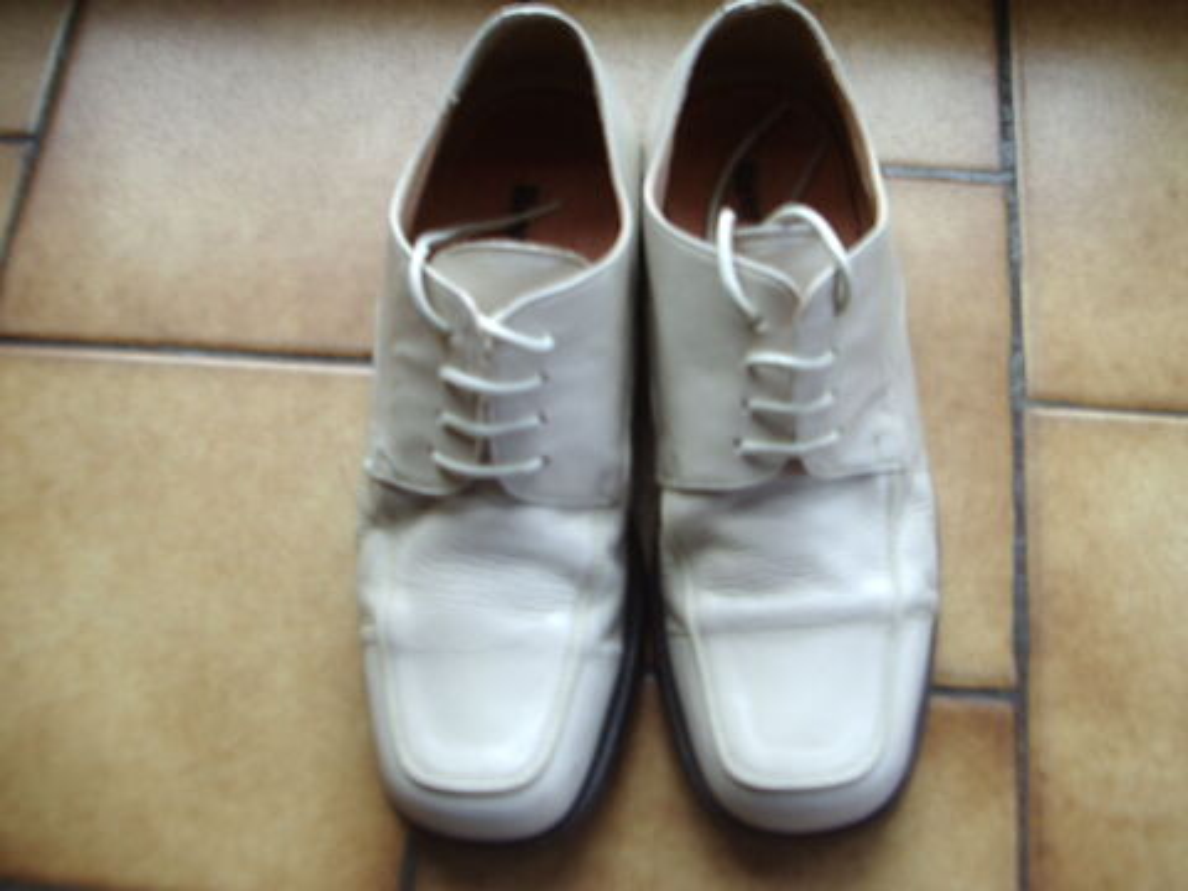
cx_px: 594
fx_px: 1304
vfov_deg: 37.7
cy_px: 446
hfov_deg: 49.0
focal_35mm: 38
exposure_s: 1/8
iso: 100
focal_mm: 5.8
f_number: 2.6
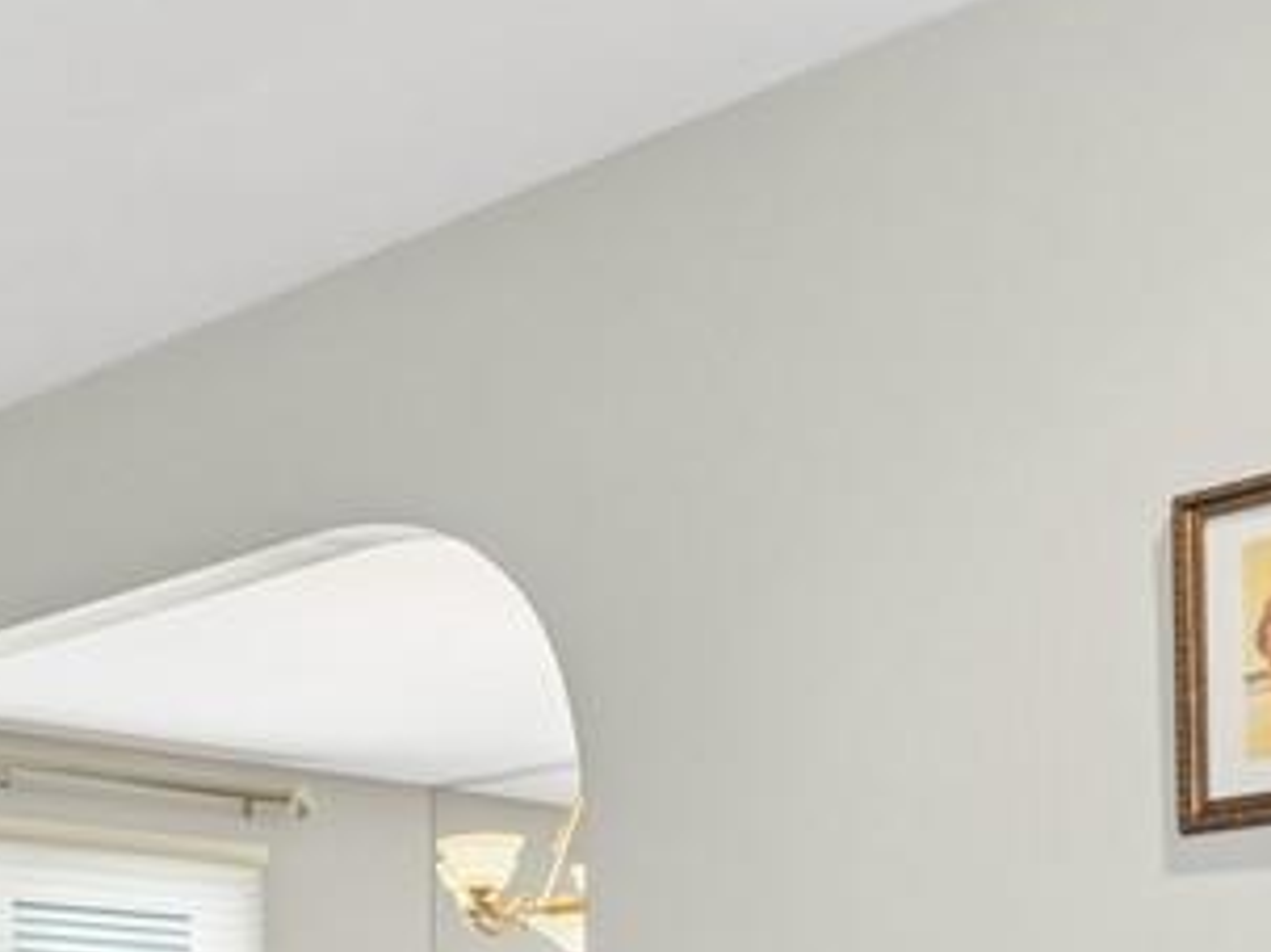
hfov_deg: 23.8
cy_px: 1254
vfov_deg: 18.5
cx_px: -302
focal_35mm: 74
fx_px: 2699
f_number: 11
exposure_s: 1
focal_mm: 14.5
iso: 100
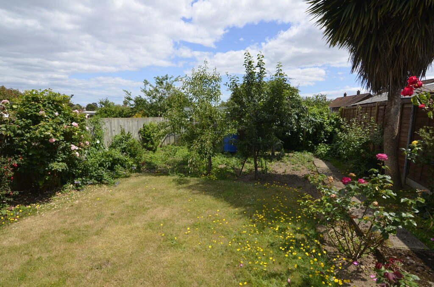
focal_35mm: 16
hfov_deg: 95.1
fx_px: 198
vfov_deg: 71.8
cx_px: 217
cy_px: 144
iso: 110
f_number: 8
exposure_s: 1/250
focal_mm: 11
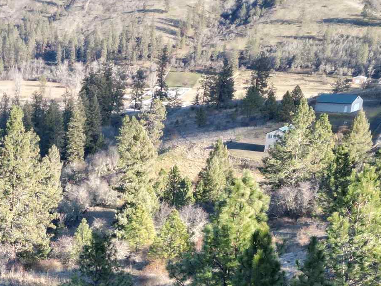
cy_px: 379
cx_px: -79
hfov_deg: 22.2
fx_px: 892
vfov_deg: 17.1
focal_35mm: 81
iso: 100
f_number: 1.7
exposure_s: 1/640
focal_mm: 6.72
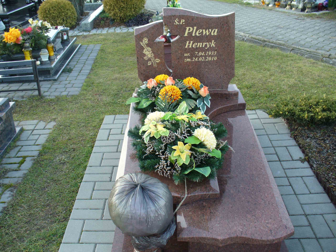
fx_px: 359
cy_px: 126
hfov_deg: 50.1
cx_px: 168
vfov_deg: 38.7
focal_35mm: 37
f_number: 2.8
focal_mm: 6.1
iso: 80
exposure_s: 1/50
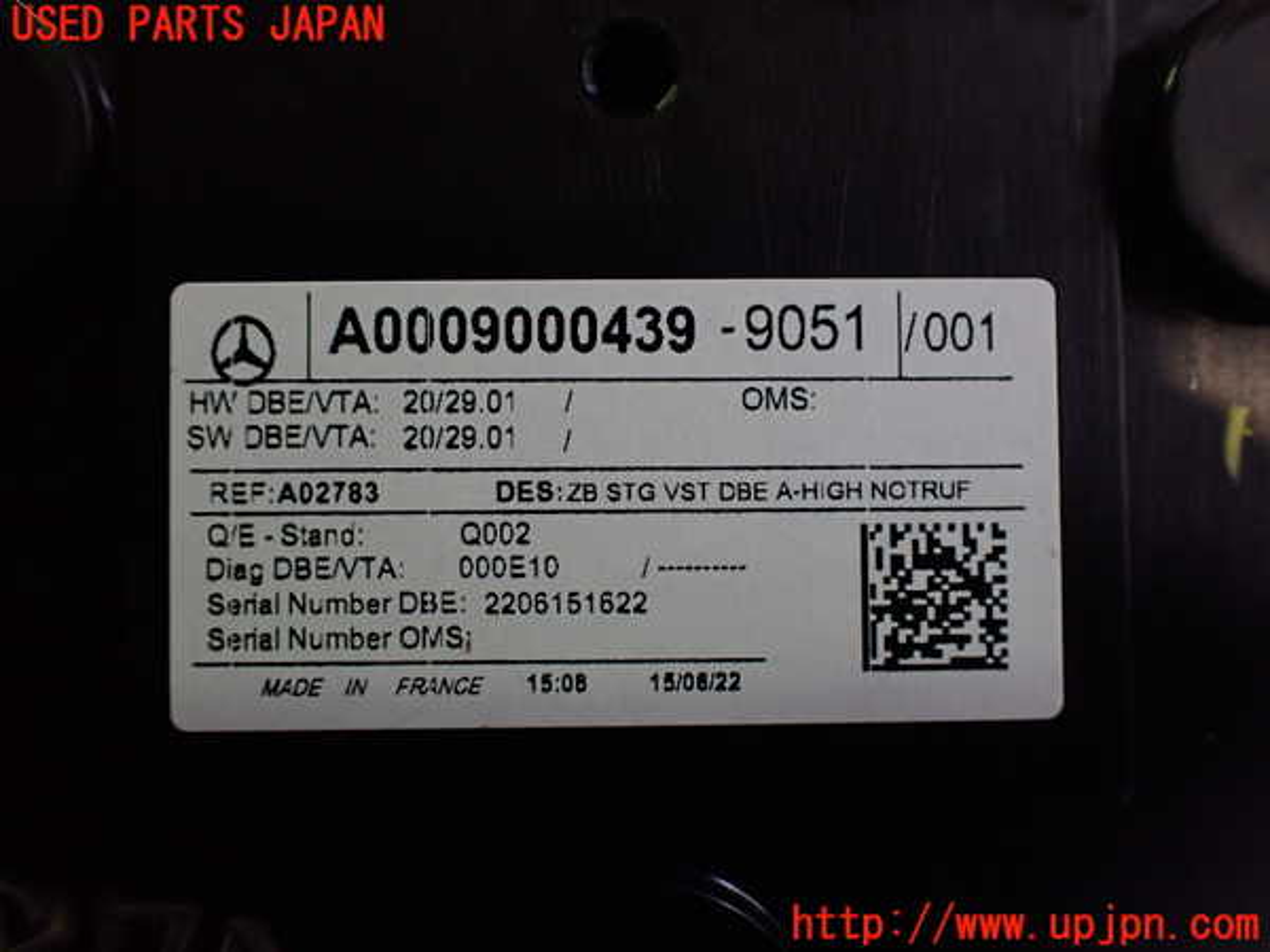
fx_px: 1101
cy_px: 476
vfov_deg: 46.8
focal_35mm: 30
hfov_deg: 60.0
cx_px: 635
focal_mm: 5.4
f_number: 2.3
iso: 400
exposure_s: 1/125
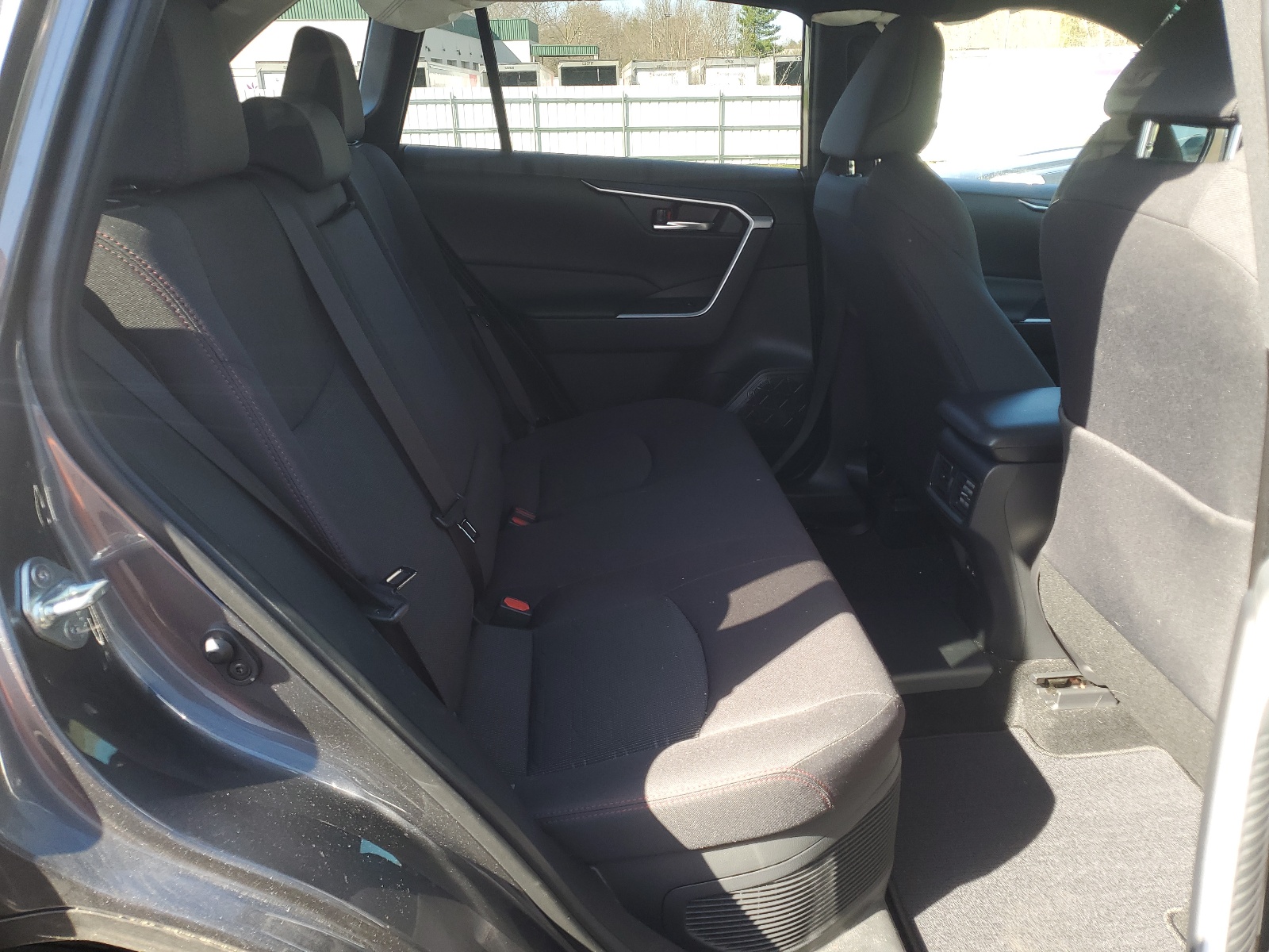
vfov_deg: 53.1
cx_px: 634
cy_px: 476
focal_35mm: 26
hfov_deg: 67.3
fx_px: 953
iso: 50
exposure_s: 1/227
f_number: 1.5
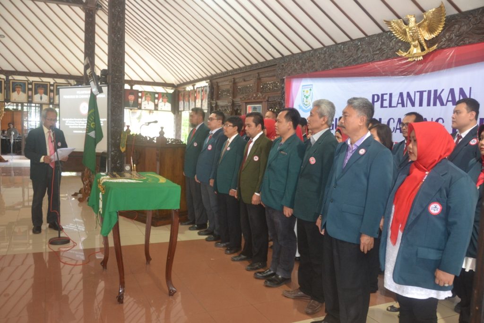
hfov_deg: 61.9
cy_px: 162
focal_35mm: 30
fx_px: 403
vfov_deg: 43.6
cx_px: 242
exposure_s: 1/60
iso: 1100
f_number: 3.5
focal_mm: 20
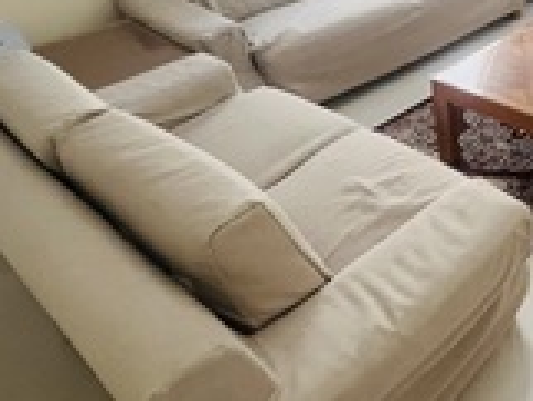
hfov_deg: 44.1
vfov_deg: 36.7
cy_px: 55
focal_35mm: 37
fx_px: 570
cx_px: 511
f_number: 1.8
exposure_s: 1/73
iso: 250
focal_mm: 1.57
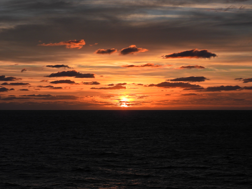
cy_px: 94
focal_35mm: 80
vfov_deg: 18.4
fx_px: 582
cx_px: 126
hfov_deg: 24.4
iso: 100
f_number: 4
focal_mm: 14.3
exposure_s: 1/1600
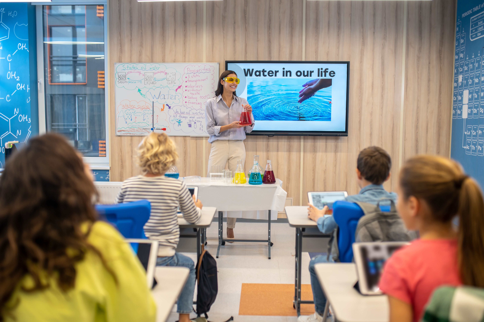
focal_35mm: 35
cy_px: 161
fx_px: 470
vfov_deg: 37.8
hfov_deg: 54.5
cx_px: 242
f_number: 2.2
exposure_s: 1/200
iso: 250
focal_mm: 35
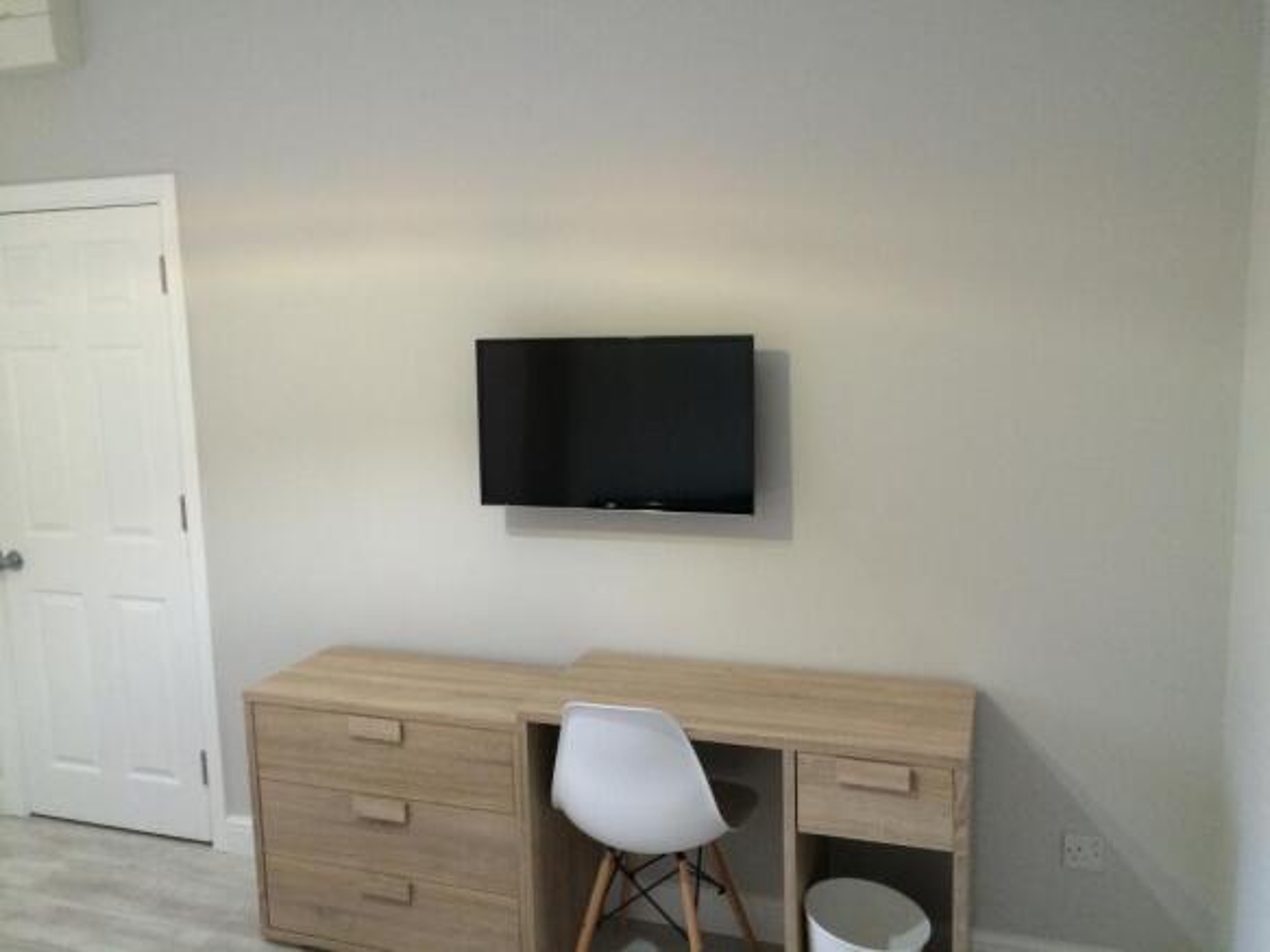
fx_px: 1064
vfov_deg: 48.2
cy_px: 476
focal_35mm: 29
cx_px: 635
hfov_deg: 61.7
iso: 250
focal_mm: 4.15
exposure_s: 1/33
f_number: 2.2
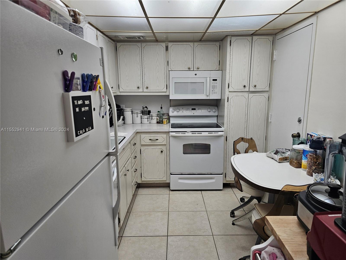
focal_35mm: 23
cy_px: 130
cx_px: 173
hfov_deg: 73.9
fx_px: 230
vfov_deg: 58.9
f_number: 1.7
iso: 80
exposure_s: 1/120
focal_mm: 6.3
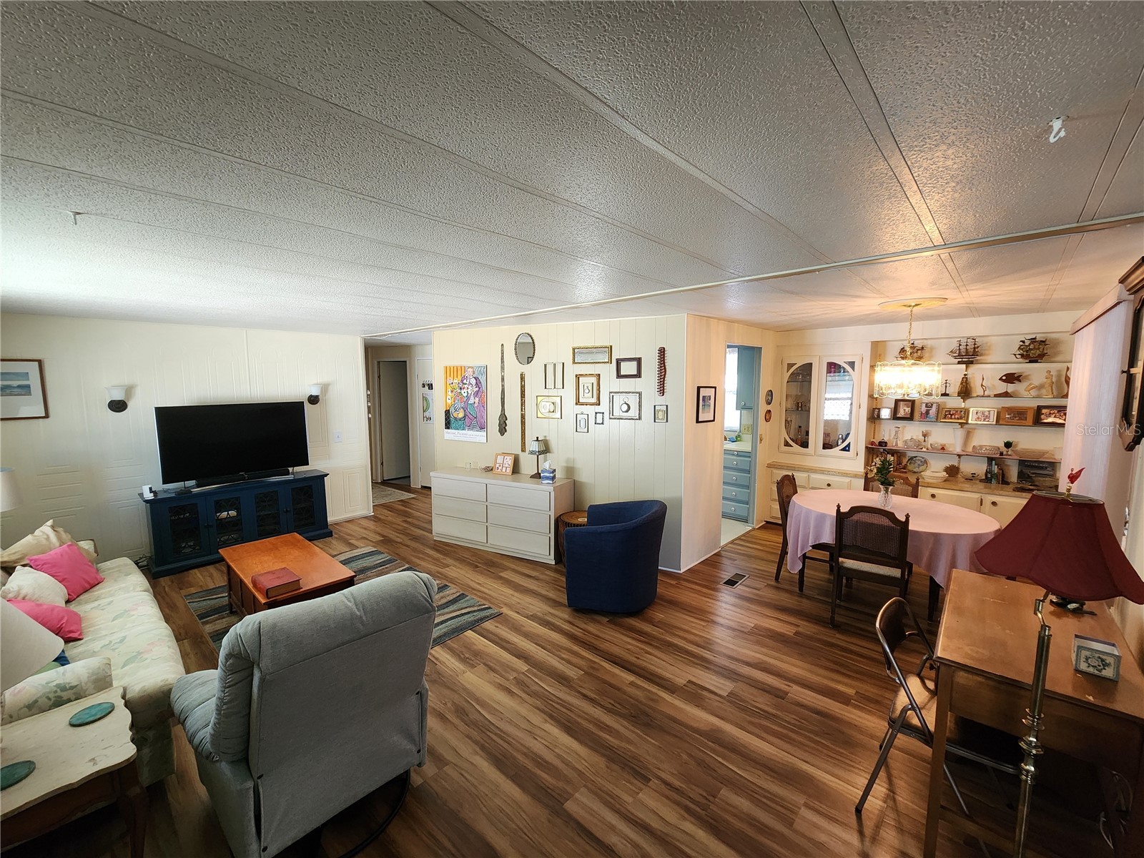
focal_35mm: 13
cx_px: 572
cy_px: 429
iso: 250
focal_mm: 2.2
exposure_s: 1/60
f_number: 2.2
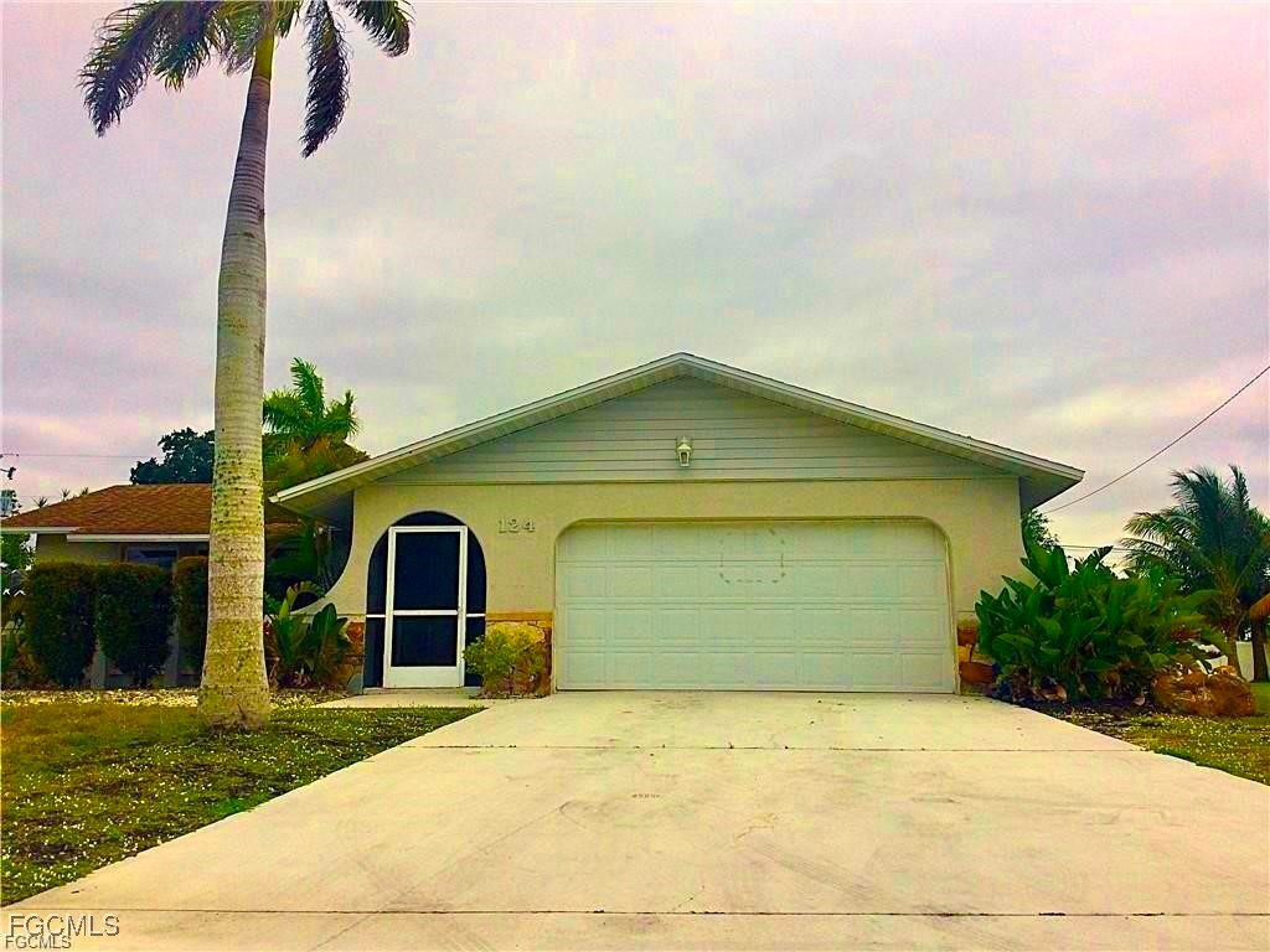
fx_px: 1137
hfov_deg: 58.4
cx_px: 635
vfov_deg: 45.4
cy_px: 476
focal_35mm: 31
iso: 25
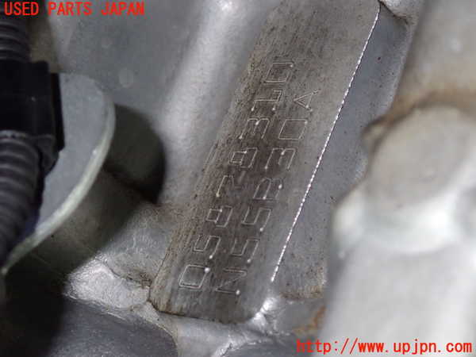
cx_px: 238
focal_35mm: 100
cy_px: 178
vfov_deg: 14.8
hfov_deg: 19.6
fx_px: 1375
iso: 800
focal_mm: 18
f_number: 14
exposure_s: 1/100
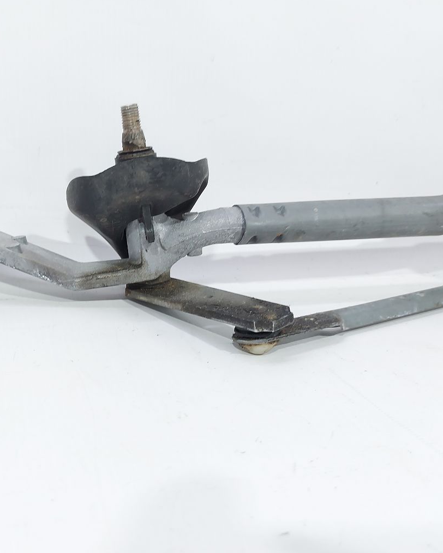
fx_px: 524
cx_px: 114
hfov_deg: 44.4
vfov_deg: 55.7
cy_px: 271
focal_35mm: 32
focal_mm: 5.23
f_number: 1.8
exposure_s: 1/50
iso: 80
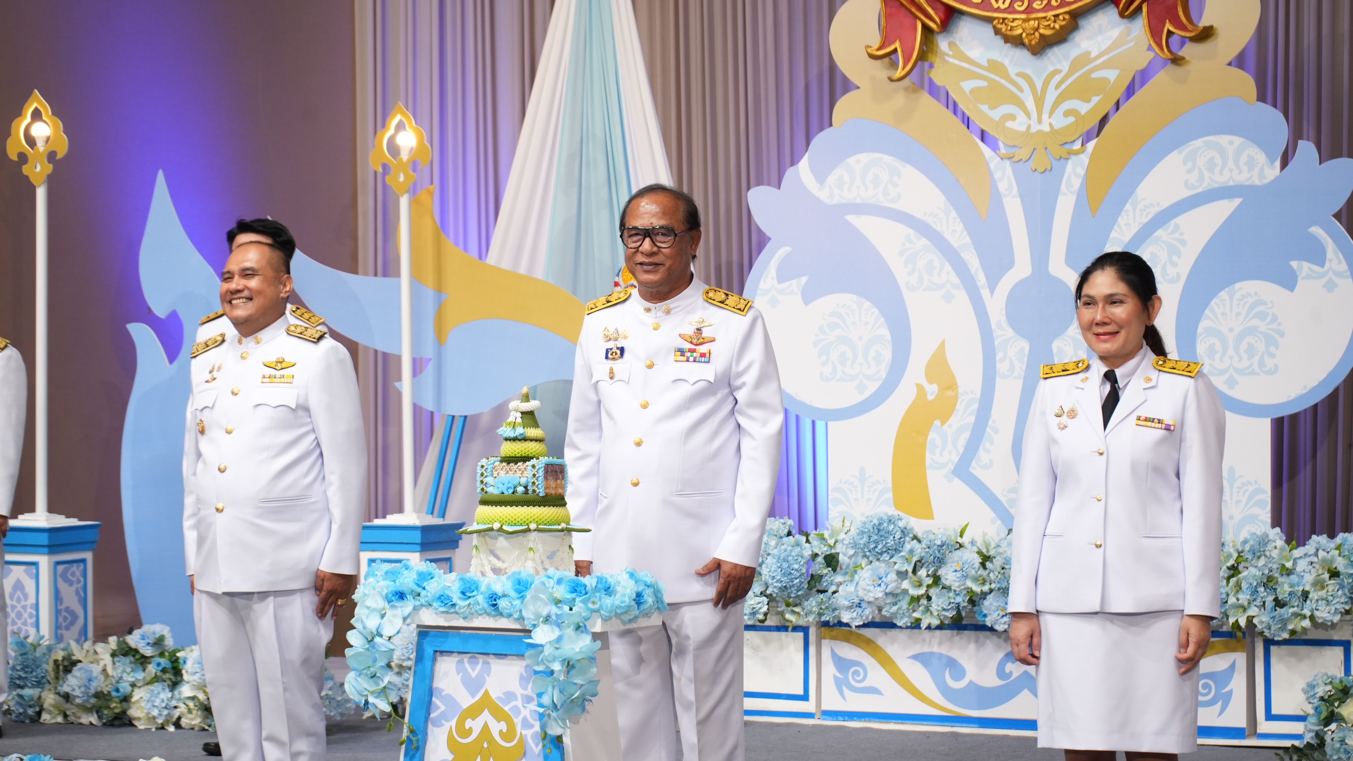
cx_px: 672
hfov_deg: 28.6
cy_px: 449
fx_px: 2655
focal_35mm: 74
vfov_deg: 16.3
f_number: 5.6
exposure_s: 1/160
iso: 1600
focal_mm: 70
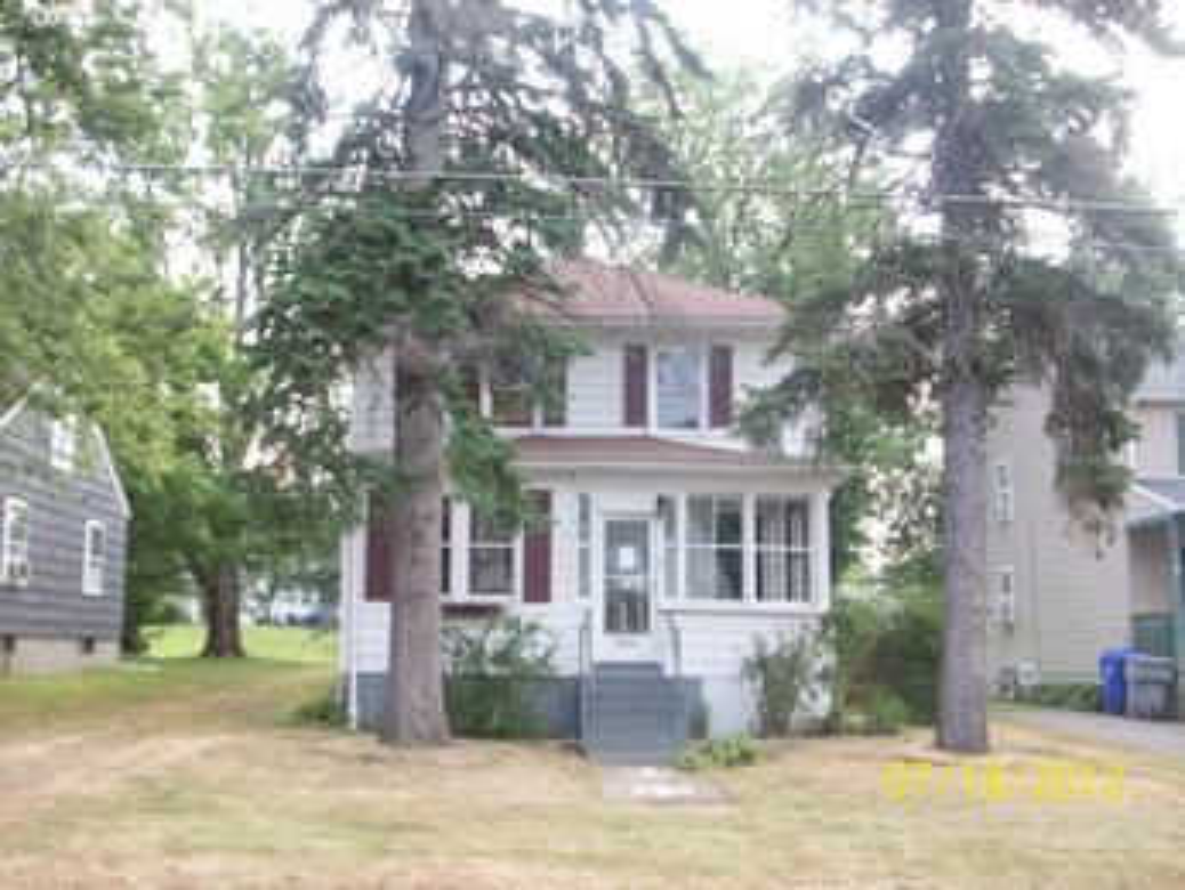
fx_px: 1165
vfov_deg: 41.8
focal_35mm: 34
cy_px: 445
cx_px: 592
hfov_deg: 53.9
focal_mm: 5.7
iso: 64
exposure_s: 1/132
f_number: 2.8
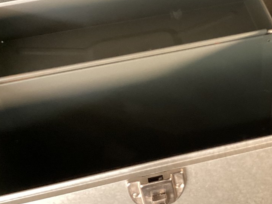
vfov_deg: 22.5
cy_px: 77
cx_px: 245
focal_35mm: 65
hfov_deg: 28.7
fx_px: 511
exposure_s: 1/60
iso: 400
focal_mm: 3.3
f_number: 2.4
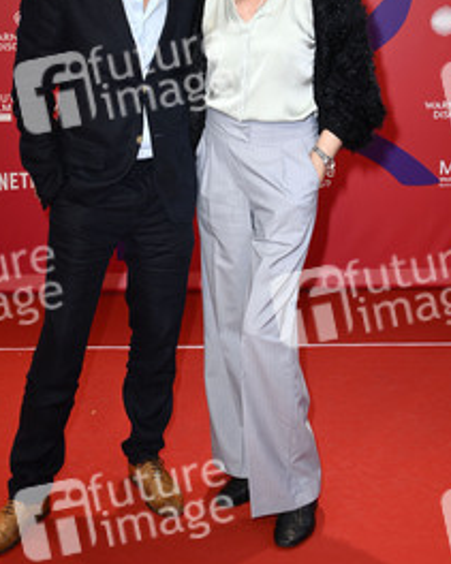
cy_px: 190
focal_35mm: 64
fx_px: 1068
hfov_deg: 23.8
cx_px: 186
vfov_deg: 29.4
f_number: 6.3
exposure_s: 1/250
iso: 640
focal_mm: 45
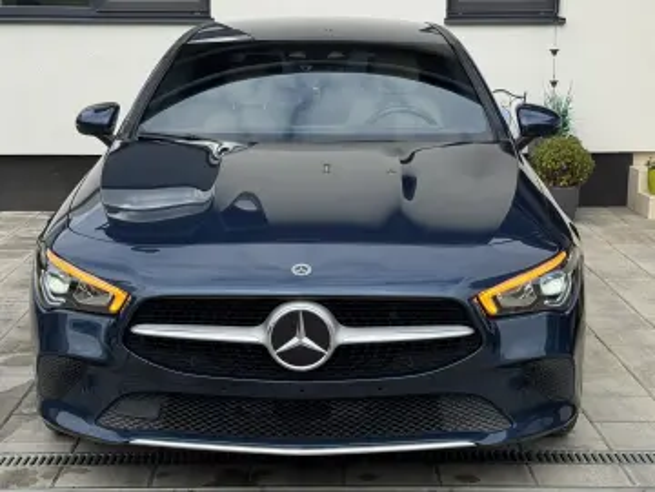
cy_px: 246
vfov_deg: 30.3
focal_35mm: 48
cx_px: 328
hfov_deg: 39.7
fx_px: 908
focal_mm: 6.76
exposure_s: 1/1869
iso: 64
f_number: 1.78
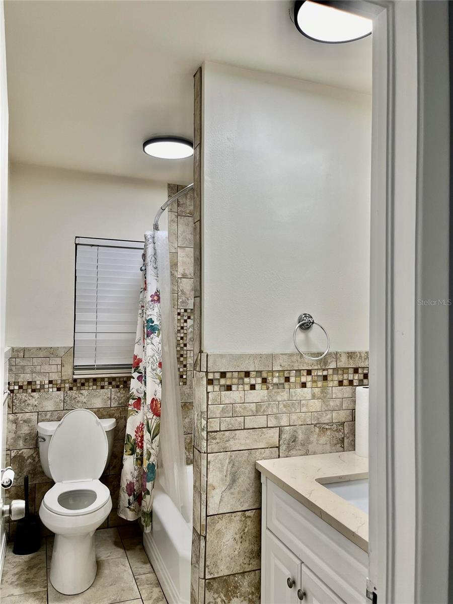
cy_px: 302
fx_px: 454
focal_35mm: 26
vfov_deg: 67.3
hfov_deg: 53.1
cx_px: 226
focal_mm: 5.1
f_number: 1.6
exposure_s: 1/120
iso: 40
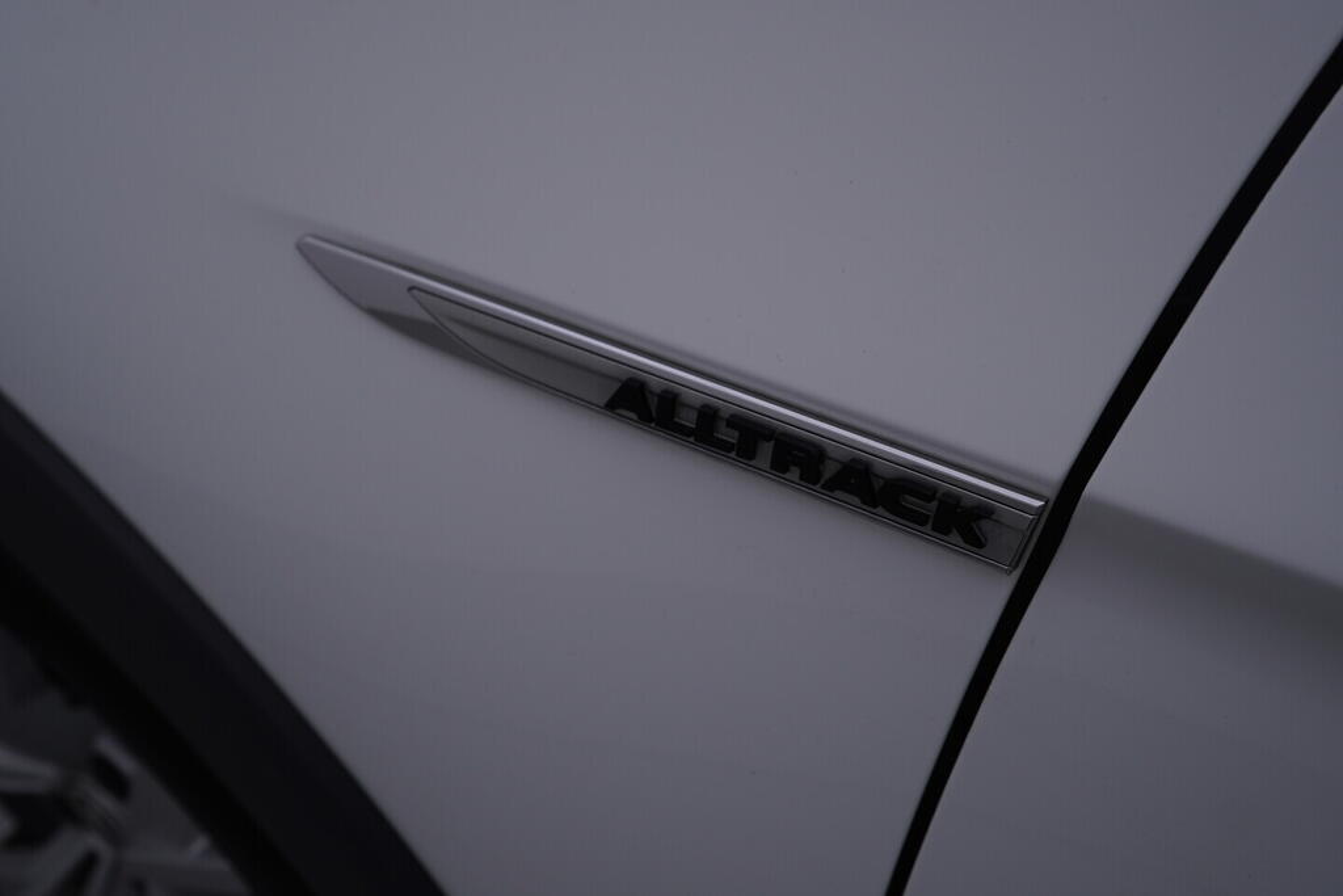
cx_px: 672
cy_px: 448
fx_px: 1343
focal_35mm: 36
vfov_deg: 36.9
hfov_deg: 53.1
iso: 125
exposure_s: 1/160
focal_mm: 24
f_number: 5.6
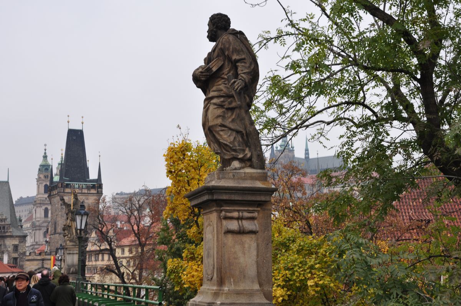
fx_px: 767
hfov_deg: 33.4
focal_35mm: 60
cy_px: 153
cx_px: 230
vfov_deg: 22.6
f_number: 8
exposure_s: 1/80
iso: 200
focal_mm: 40
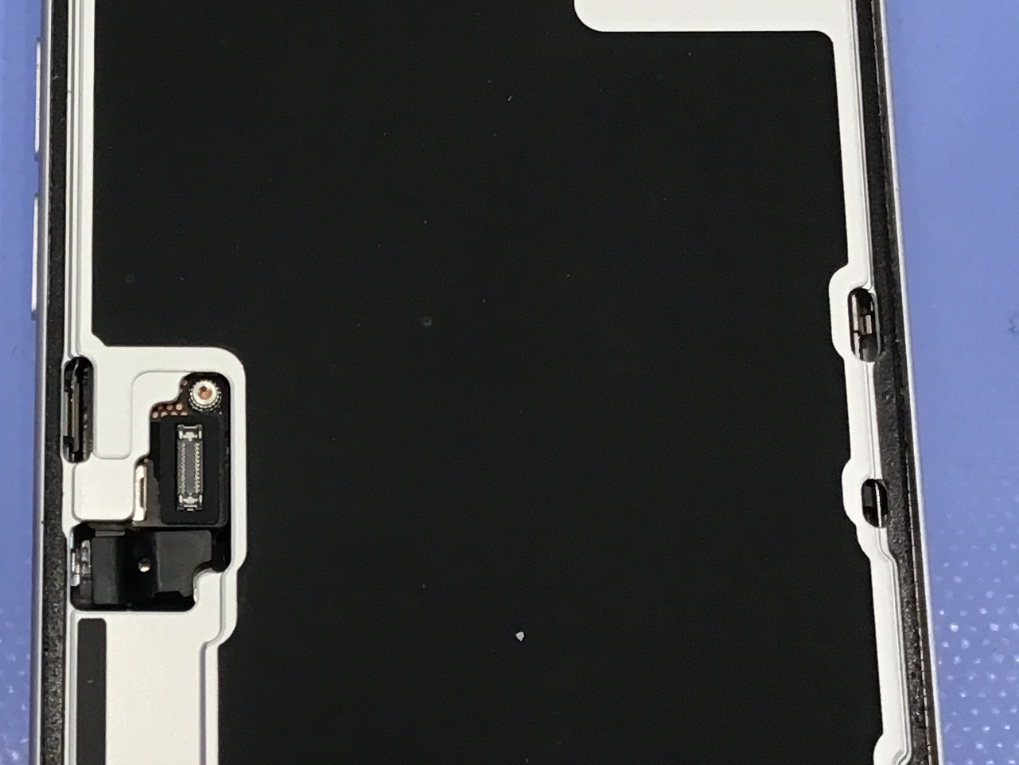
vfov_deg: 18.7
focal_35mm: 79
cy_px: 435
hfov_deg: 24.0
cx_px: 90
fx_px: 2326
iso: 32
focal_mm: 3.3
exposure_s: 1/30
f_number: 2.4
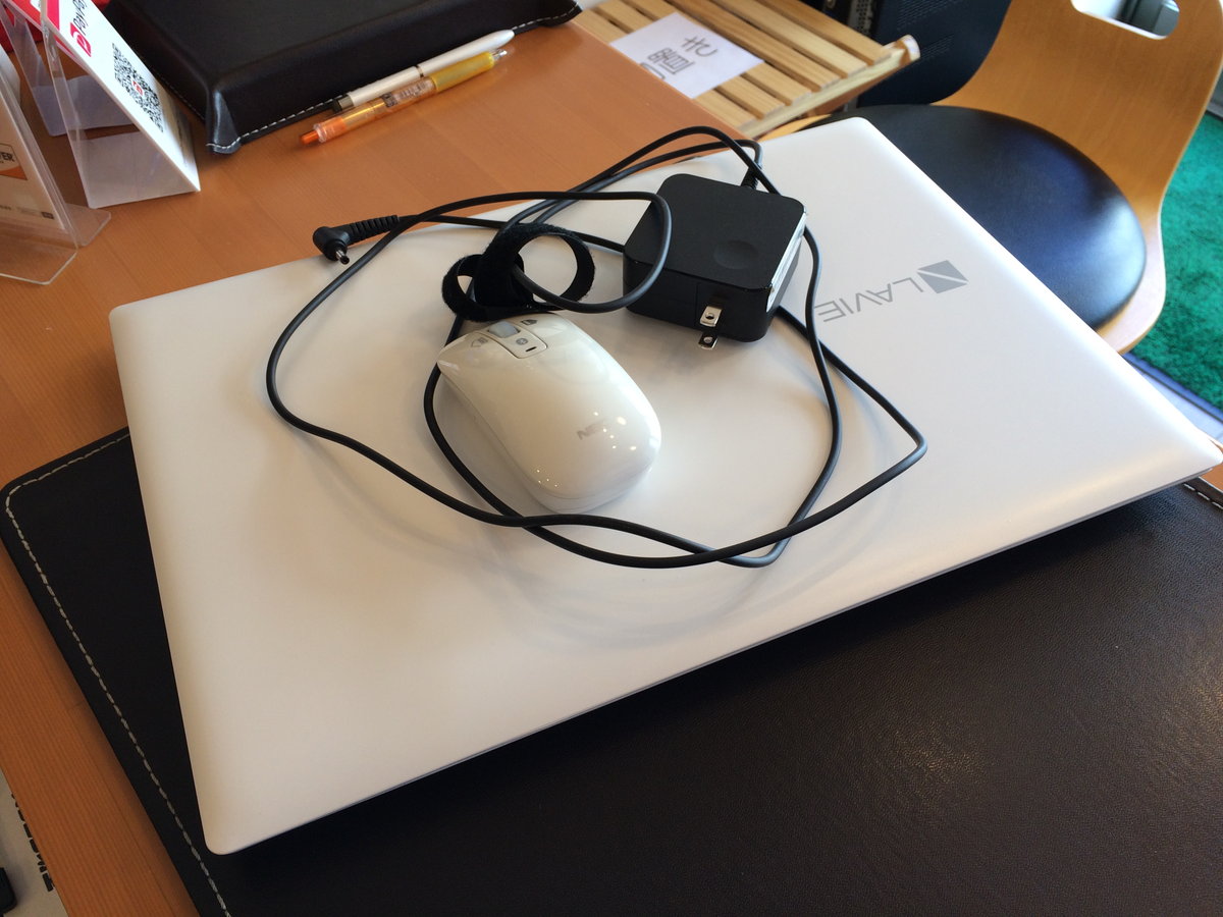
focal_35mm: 29
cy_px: 458
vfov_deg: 48.2
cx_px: 612
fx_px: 1025
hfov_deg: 61.7
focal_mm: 4.15
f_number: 2.2
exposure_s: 1/60
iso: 40
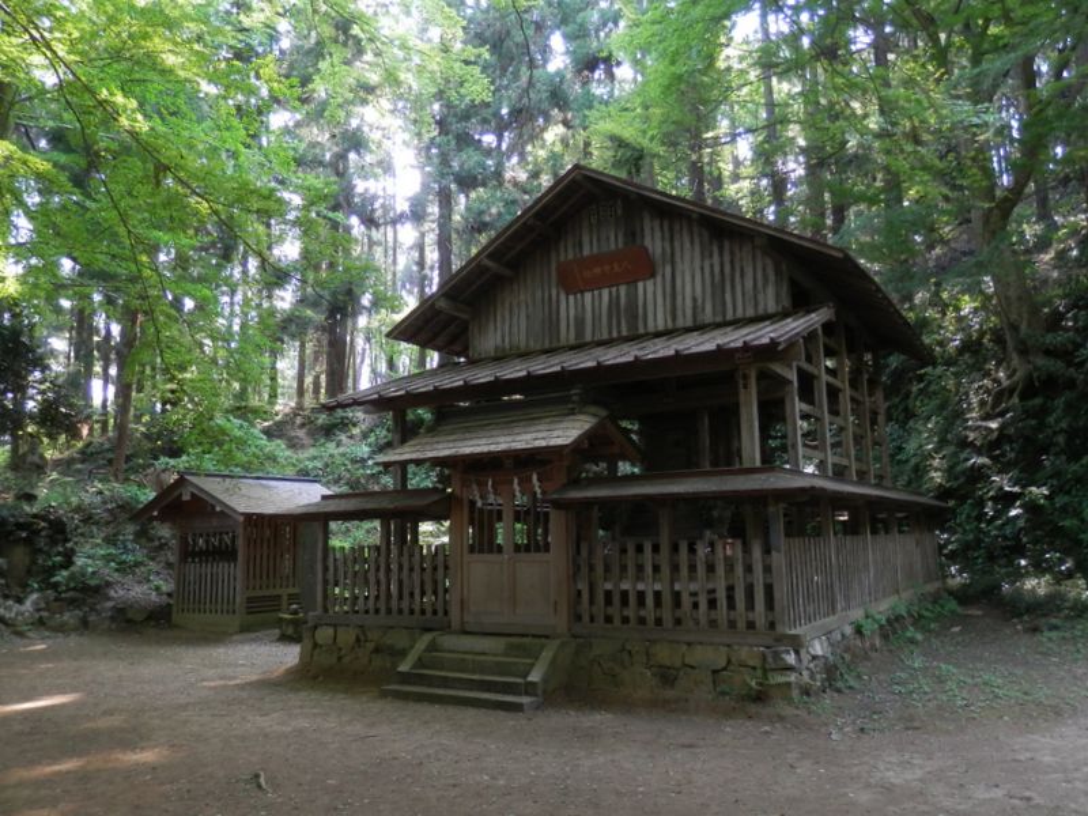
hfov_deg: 69.4
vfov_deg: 54.9
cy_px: 408
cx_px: 544
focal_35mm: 25
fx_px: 786
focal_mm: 4.5
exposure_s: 1/30
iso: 100
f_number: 3
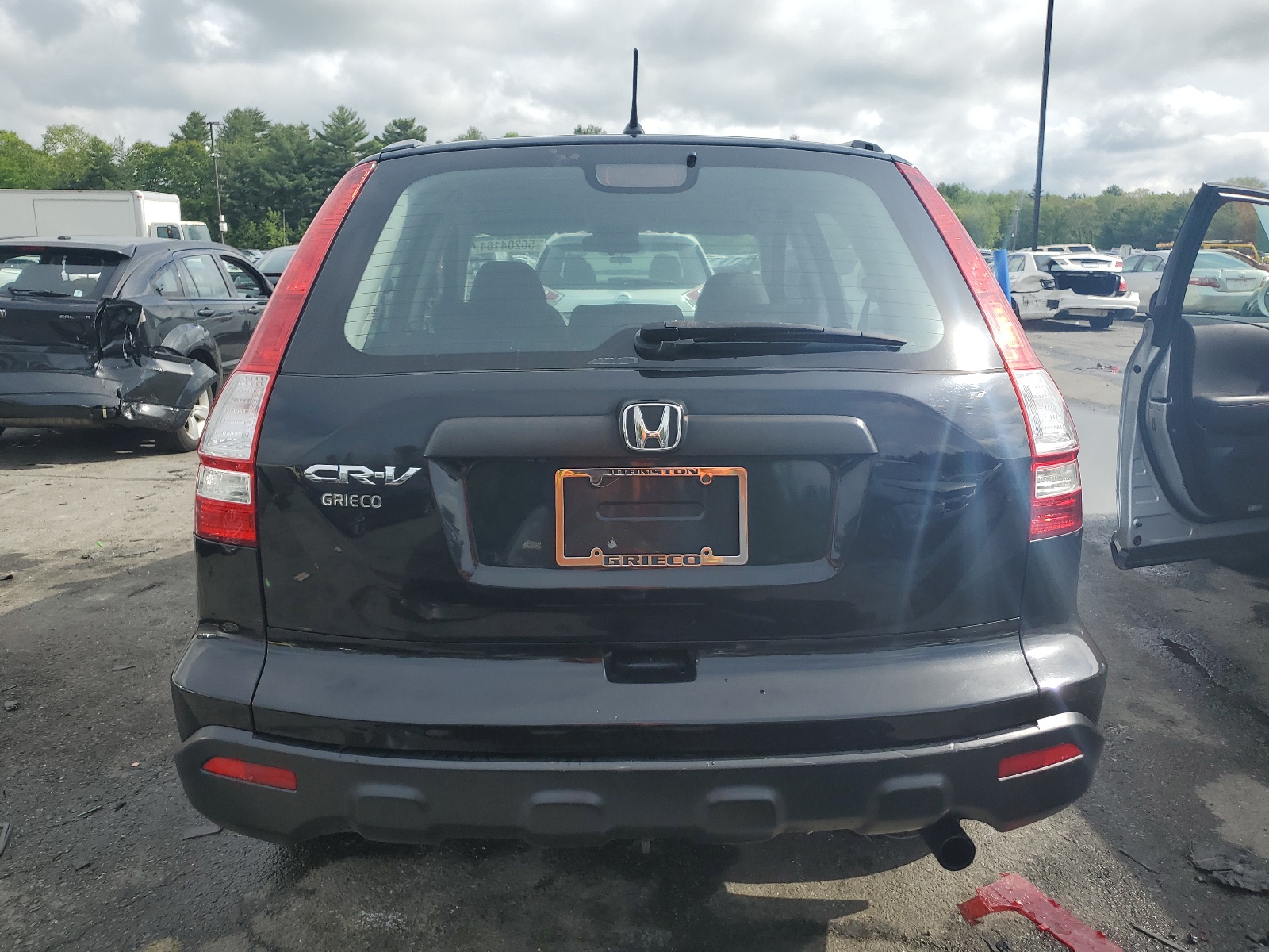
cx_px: 634
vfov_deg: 53.1
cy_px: 476
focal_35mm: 26
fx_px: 953
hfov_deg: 67.3
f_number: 1.5
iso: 50
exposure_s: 1/3333
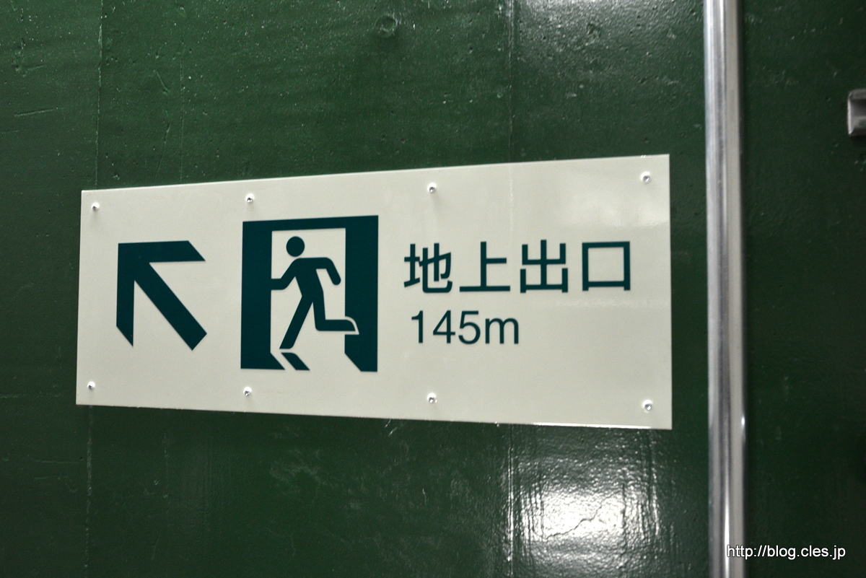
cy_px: 289
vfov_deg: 37.9
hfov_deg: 54.4
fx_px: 842
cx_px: 433
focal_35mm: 35
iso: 1600
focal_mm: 35
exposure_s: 1/40
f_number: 5.6
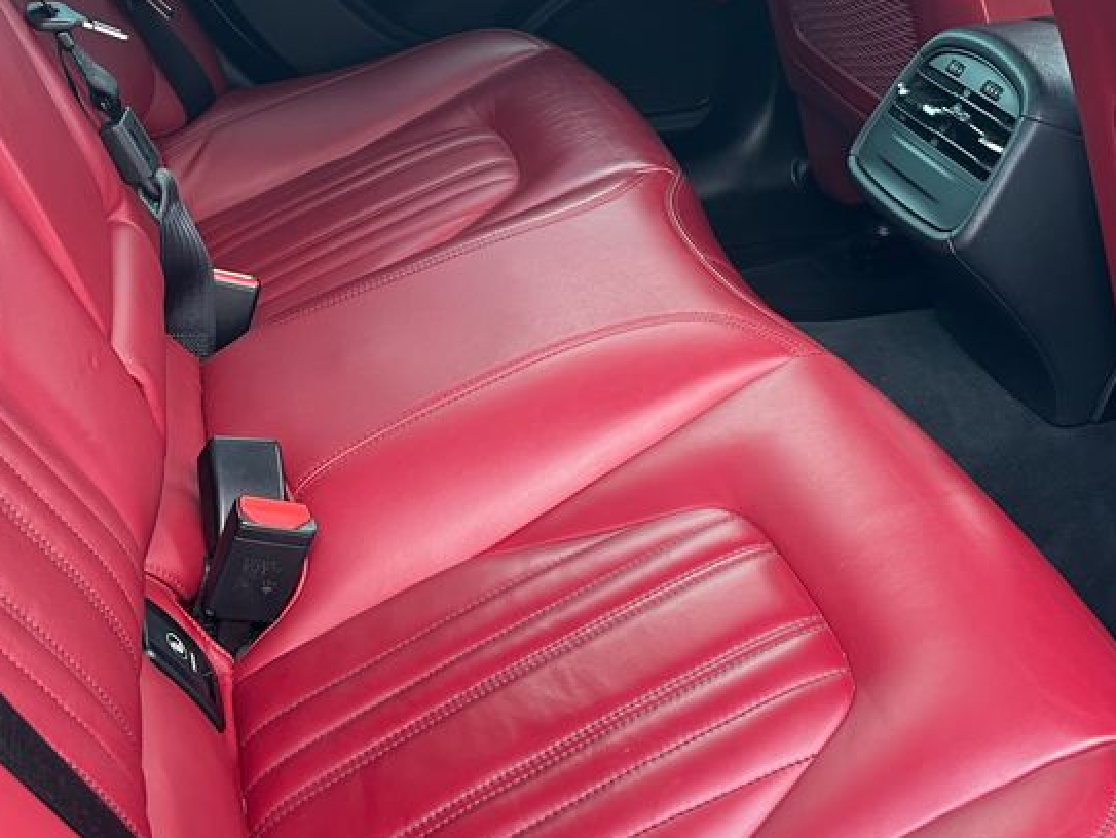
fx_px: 1581
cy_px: 226
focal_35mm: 49
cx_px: 693
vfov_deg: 29.3
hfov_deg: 38.7
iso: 125
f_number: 1.6
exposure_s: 1/64
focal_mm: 5.1
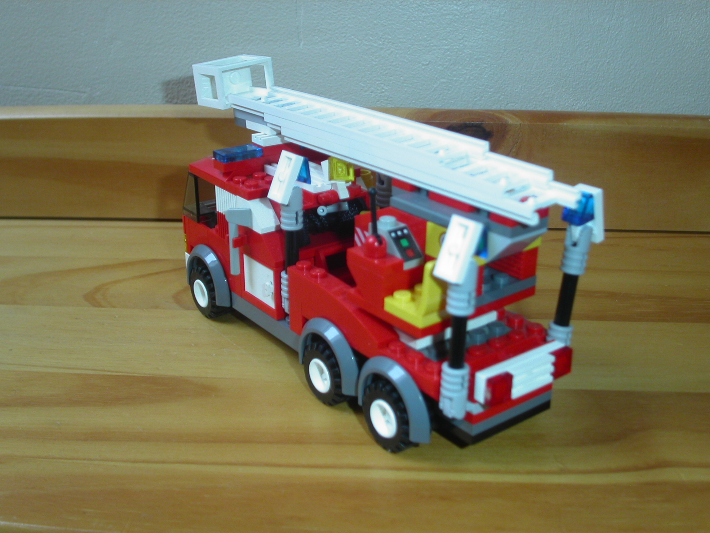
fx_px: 820
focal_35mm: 40
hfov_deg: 46.8
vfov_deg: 36.0
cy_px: 266
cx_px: 355
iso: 100
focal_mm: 8.4
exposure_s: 1/30
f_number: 2.8
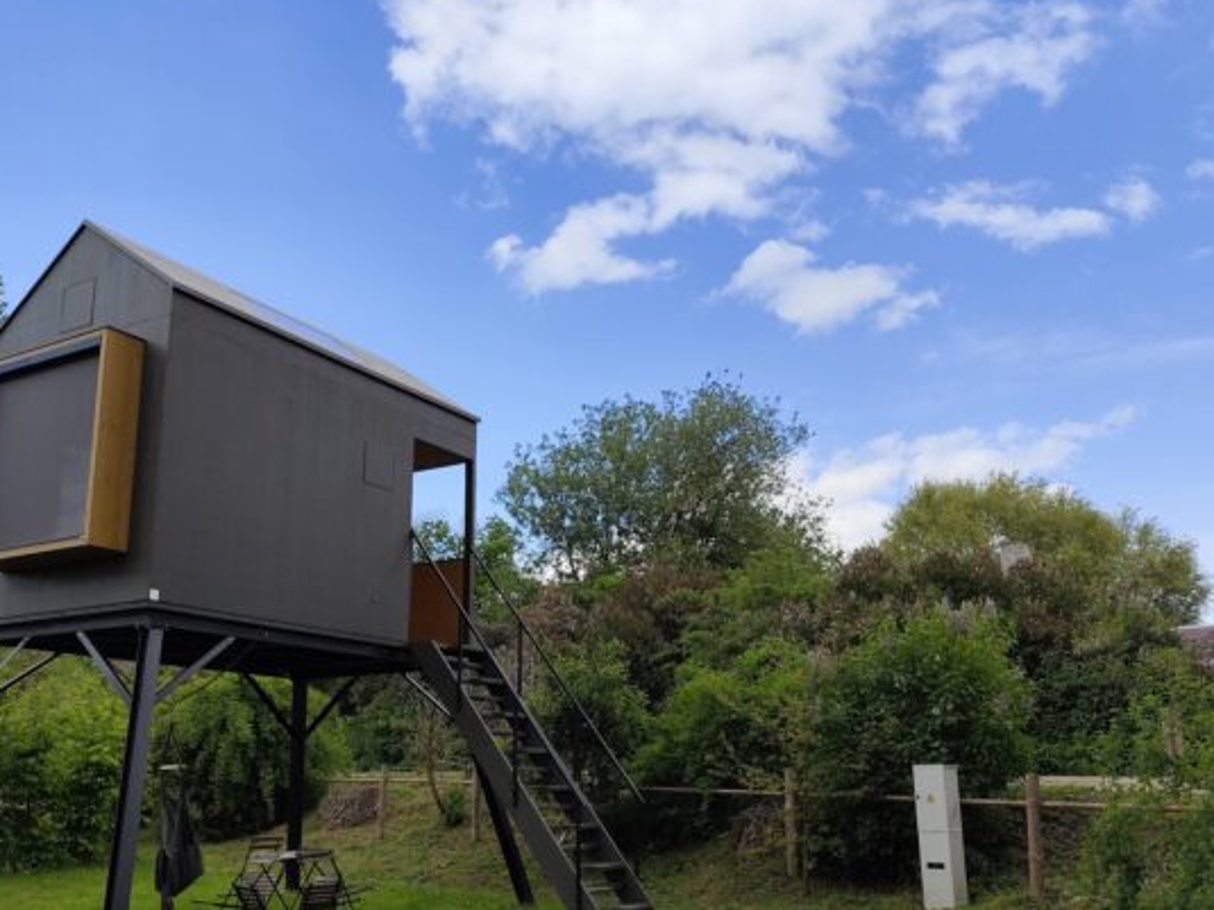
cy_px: 549
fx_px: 1157
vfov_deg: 42.7
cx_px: 565
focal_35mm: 33
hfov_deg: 55.3
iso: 50
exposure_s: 1/1012
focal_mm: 6.19
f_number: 1.65
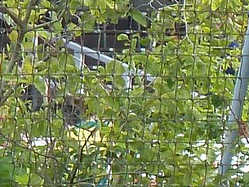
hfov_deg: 0.9
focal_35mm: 2094
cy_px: 160
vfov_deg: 0.7
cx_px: 164
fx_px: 15069
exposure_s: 1/125
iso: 160
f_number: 4.9
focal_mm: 49.2
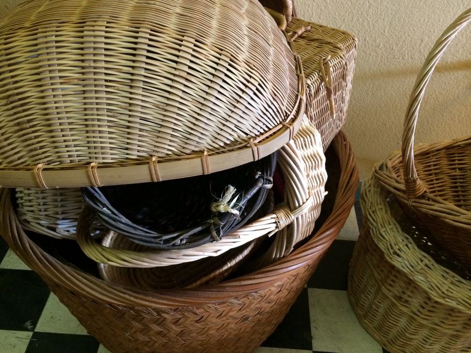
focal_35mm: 30
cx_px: 236
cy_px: 176
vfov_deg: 46.8
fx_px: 408
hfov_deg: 60.0
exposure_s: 1/30
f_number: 2.2
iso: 250
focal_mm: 4.12
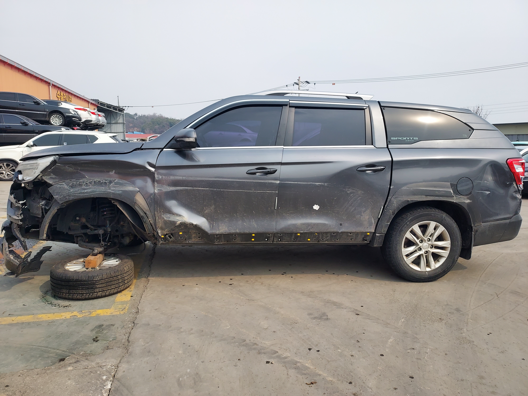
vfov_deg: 56.8
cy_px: 198
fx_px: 366
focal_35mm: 24
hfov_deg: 71.6
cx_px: 264
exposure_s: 1/717
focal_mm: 4.6
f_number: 1.8
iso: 40
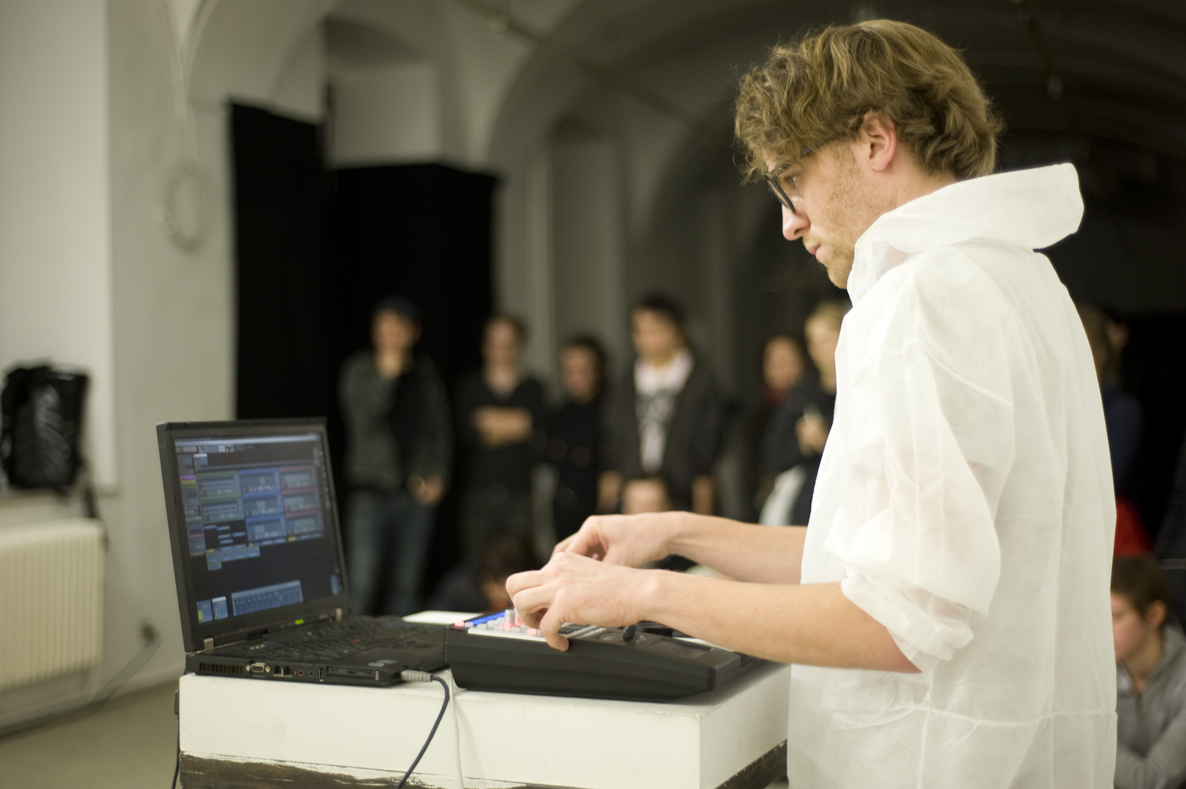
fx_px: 1646
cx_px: 593
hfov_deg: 39.6
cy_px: 394
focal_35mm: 50
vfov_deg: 27.0
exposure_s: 1/50
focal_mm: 50
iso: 1250
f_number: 1.8
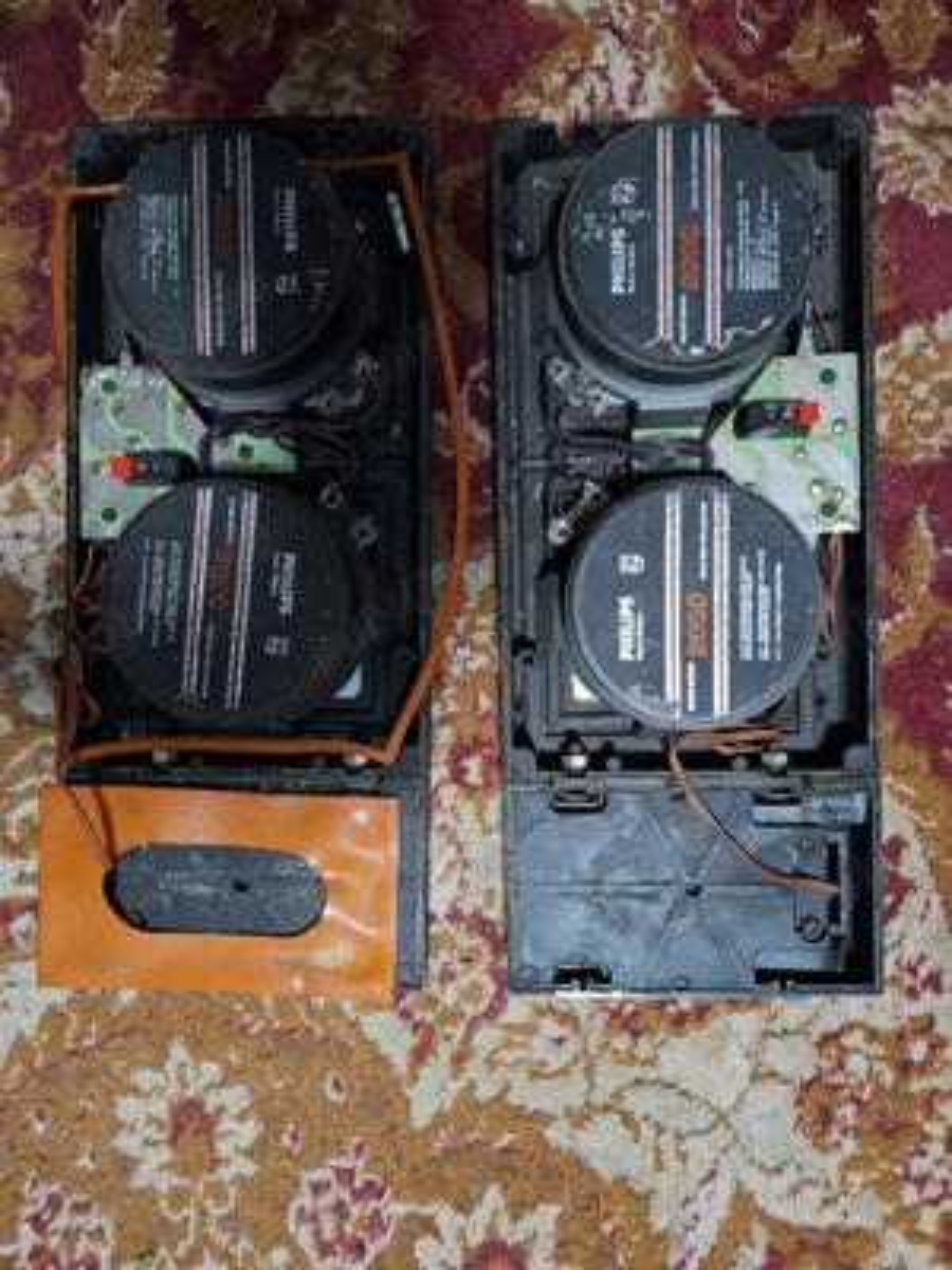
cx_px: 476
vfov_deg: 73.9
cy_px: 635
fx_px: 843
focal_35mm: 23
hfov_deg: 58.9
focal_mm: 5.54
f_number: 1.8
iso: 640
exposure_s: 1/20
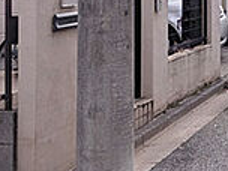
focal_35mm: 98
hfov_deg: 17.5
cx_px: 363
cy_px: -43
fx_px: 645
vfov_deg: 14.5
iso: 28
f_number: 1.7
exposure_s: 1/4831
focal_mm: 4.53
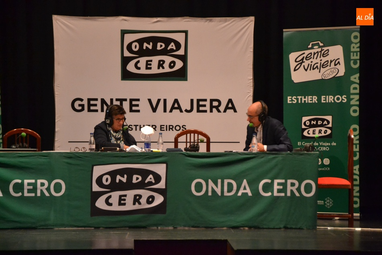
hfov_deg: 35.1
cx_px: 191
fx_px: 605
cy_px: 128
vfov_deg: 23.8
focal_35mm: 57
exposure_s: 1/60
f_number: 4.5
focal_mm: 38
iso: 3200
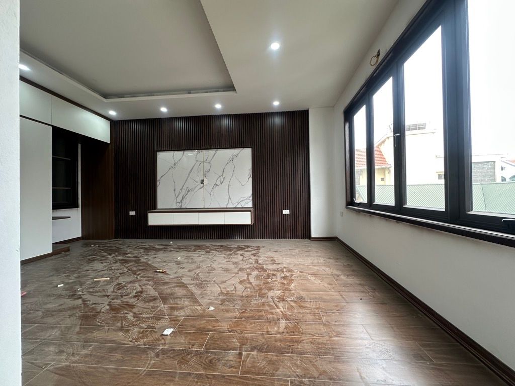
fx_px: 208
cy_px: 193
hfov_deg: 102.1
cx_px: 258
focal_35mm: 14
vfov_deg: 85.7
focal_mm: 2.22
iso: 100
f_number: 2.2
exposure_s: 1/99
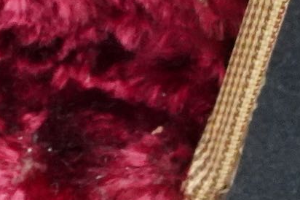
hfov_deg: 5.0
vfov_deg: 3.6
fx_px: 3186
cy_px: 423
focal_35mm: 383
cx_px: -743
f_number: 11
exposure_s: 1/60
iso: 5000
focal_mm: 35
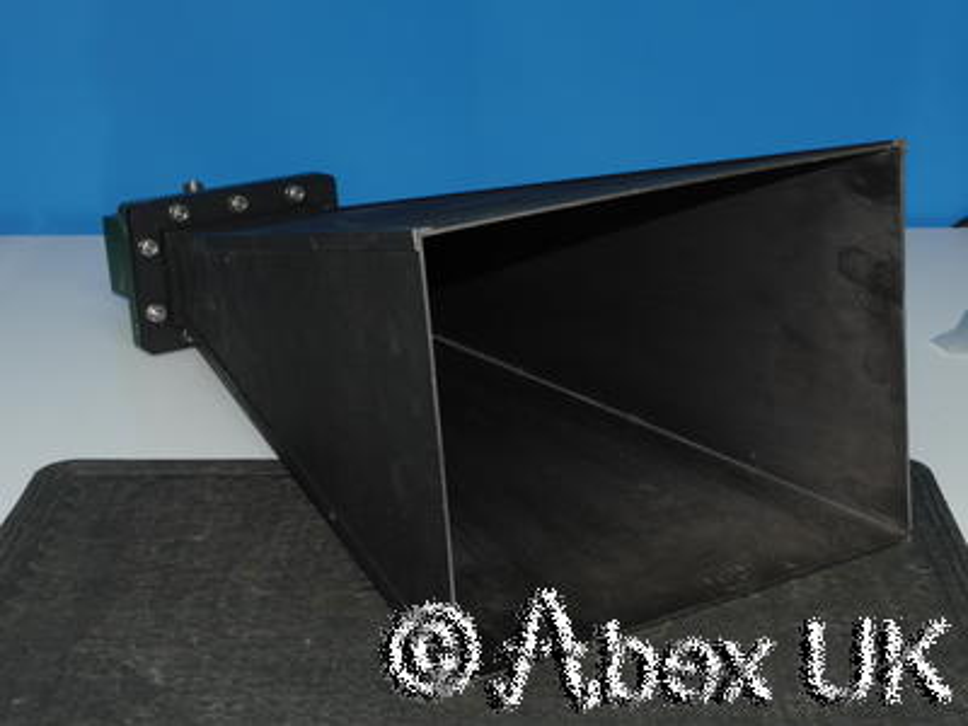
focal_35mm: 68
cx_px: 484
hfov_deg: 28.6
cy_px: 363
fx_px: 1902
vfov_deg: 21.6
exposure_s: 1/60
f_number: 11
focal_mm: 34
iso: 400
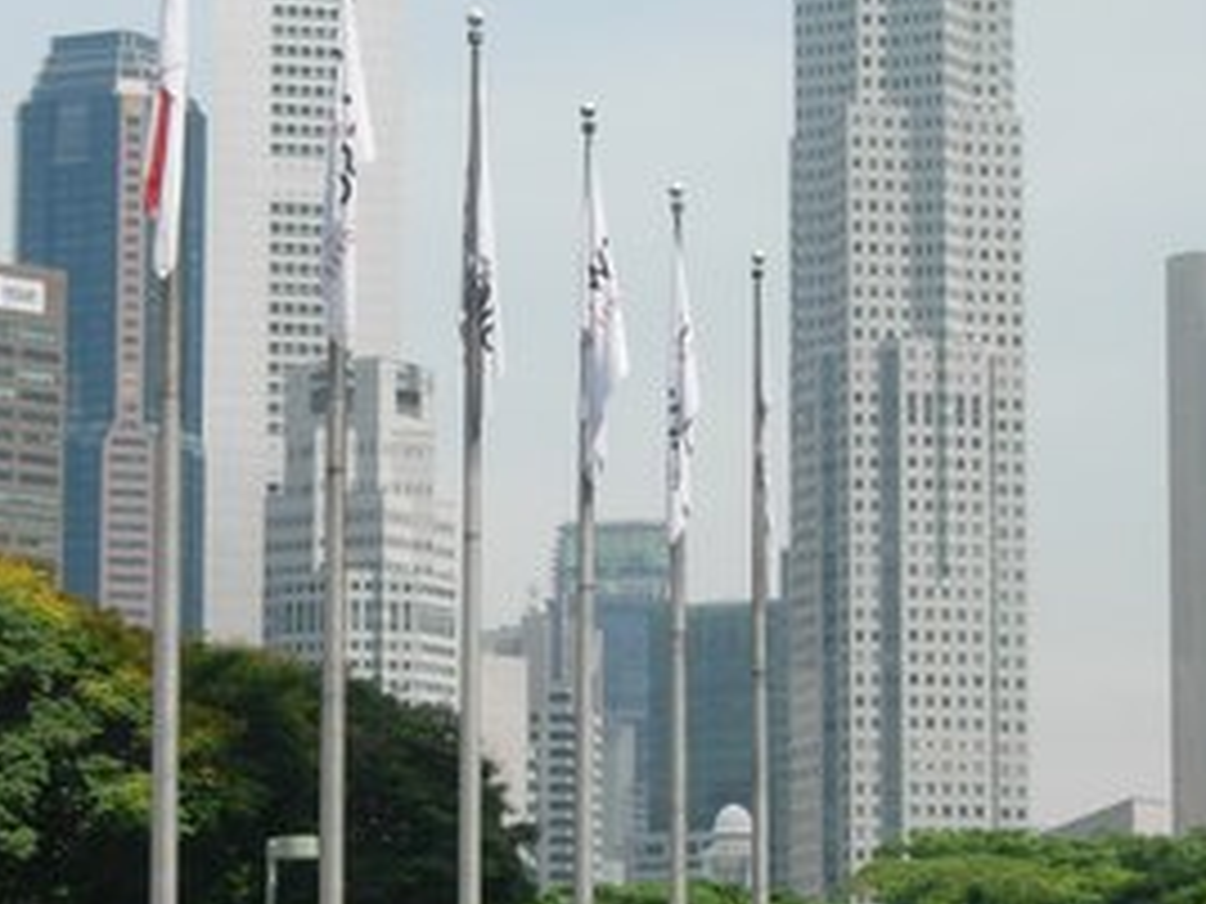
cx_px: 662
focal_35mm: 161
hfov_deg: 12.3
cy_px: 454
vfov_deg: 9.2
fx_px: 5609
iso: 79
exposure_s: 1/362
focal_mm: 14.9
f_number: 6.3
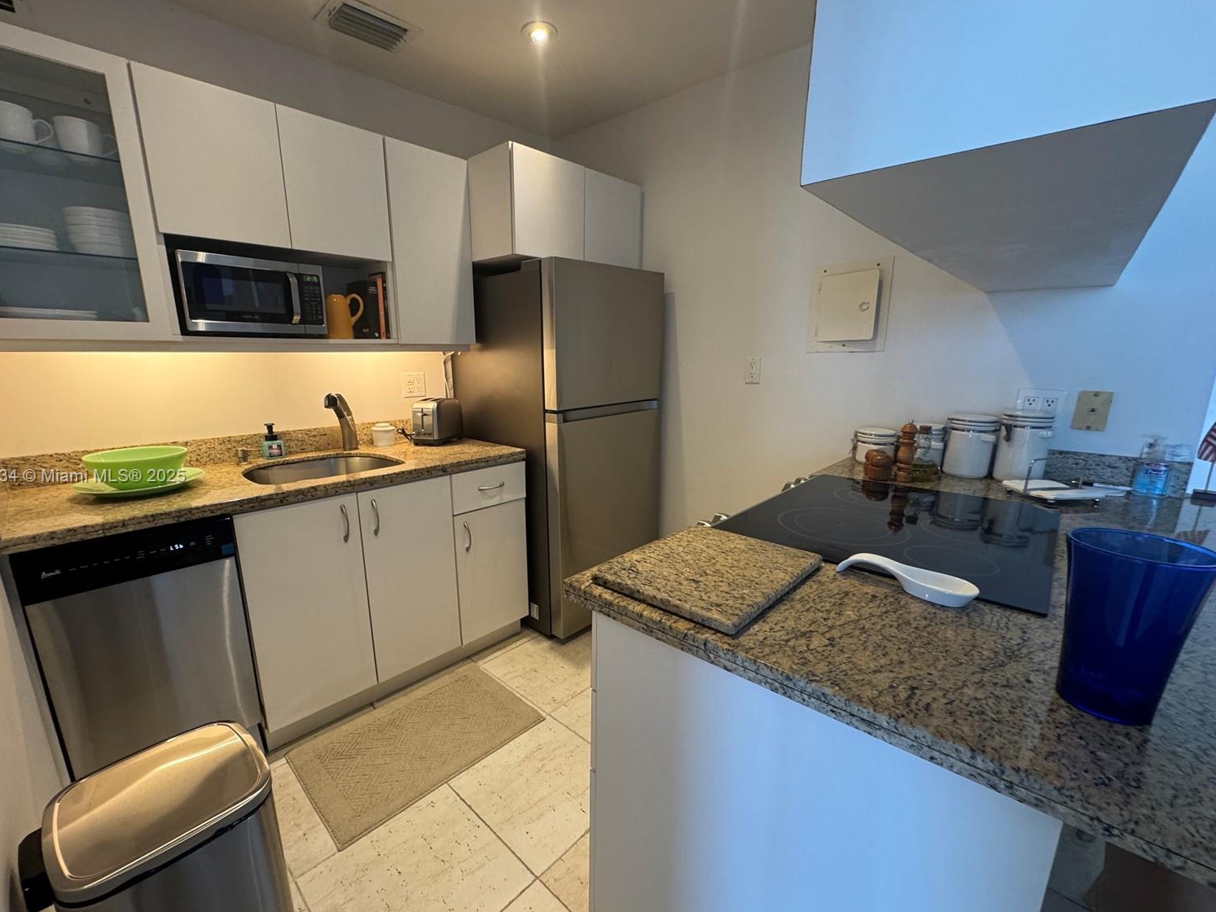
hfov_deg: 98.1
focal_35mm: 15
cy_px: 477
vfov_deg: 81.7
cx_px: 577
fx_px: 527
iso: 200
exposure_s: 1/60
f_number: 2.2
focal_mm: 2.22
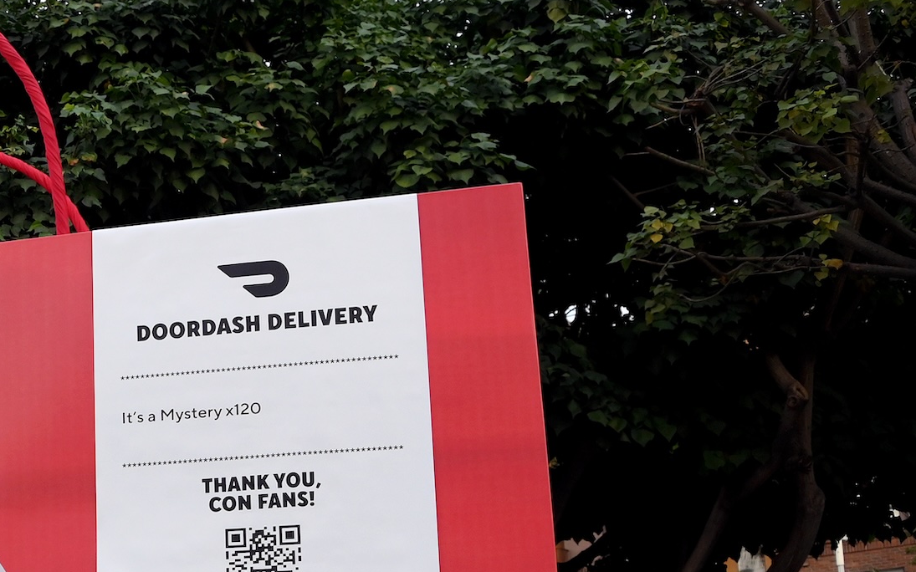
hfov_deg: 25.8
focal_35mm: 67
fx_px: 1672
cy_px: 680
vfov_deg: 18.4
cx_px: -303
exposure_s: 1/1000
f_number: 3.5
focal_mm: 24
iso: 1000
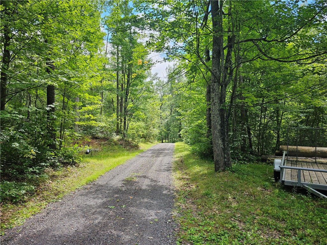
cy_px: 122
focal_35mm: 23
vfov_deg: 58.9
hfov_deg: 73.9
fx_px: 217
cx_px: 164
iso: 10
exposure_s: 1/214
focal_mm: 6.3
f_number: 1.7
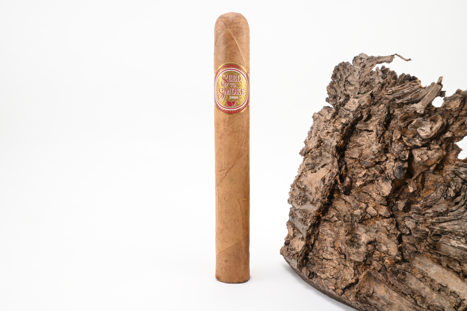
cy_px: 156
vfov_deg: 50.4
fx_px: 331
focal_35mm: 26
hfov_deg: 70.4
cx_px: 234
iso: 640
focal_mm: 17
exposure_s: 1/15
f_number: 22
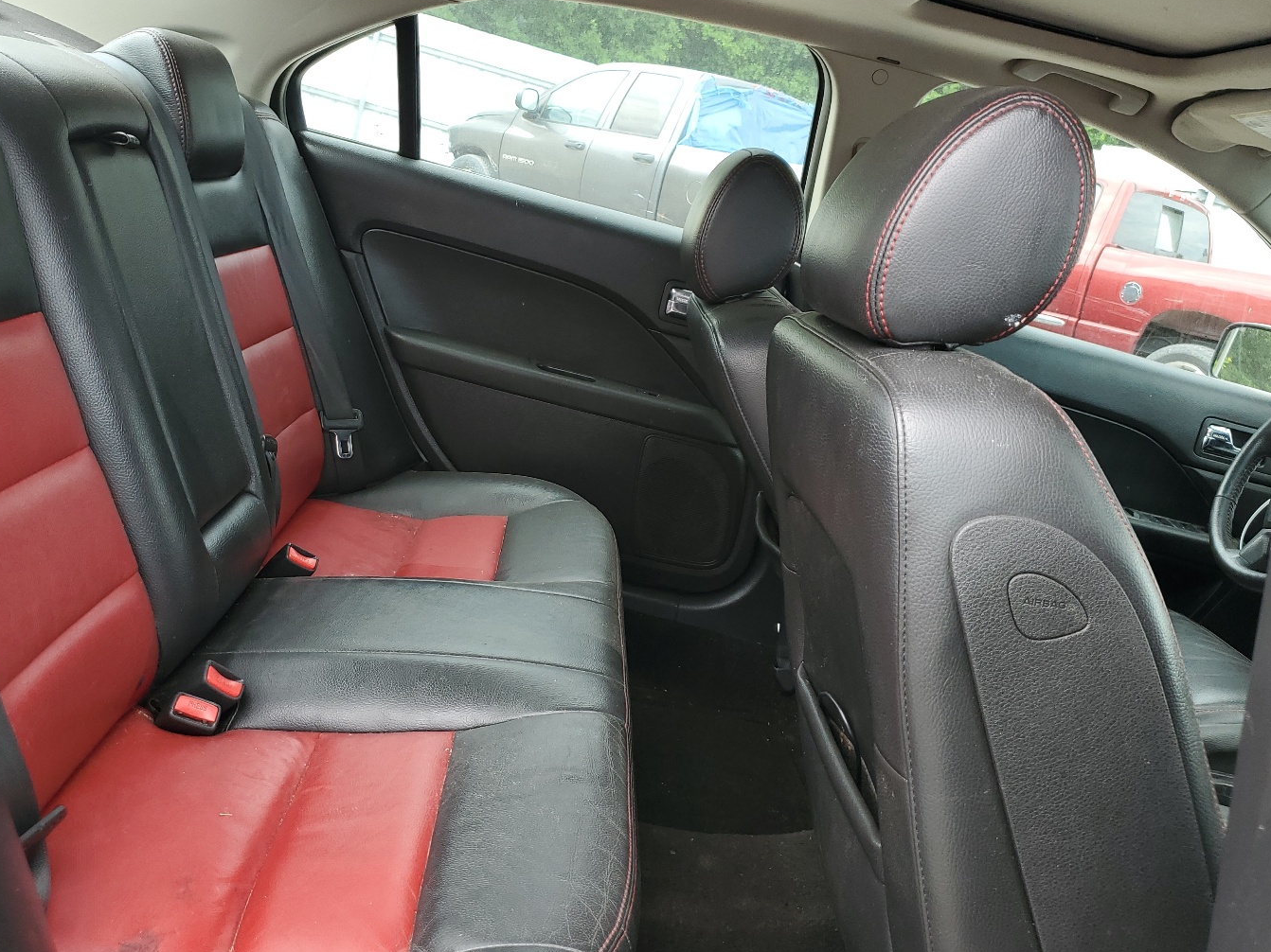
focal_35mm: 31
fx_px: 1138
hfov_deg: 58.3
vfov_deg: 45.4
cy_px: 463
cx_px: 579
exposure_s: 1/217
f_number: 1.5
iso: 50
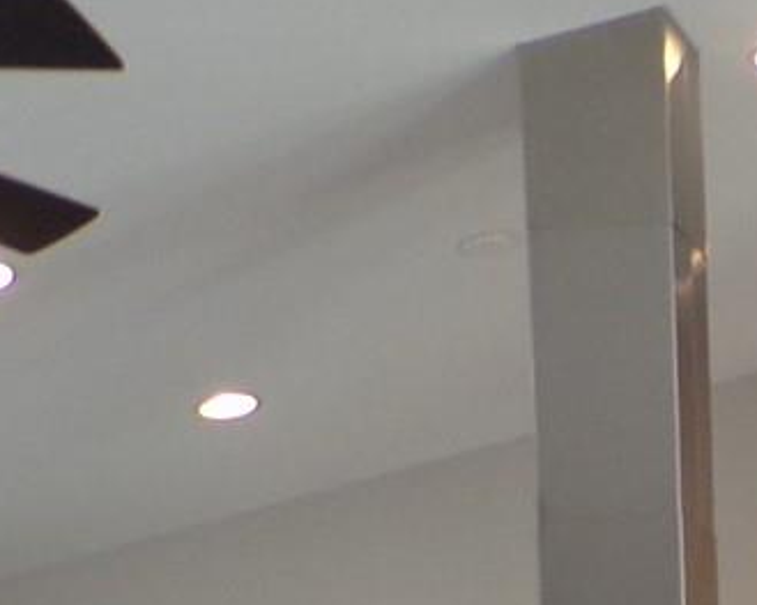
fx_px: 2553
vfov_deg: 12.6
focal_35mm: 114
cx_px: 1454
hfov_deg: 14.4
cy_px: 1003
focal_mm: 4.3
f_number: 3
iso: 154
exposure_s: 1/34
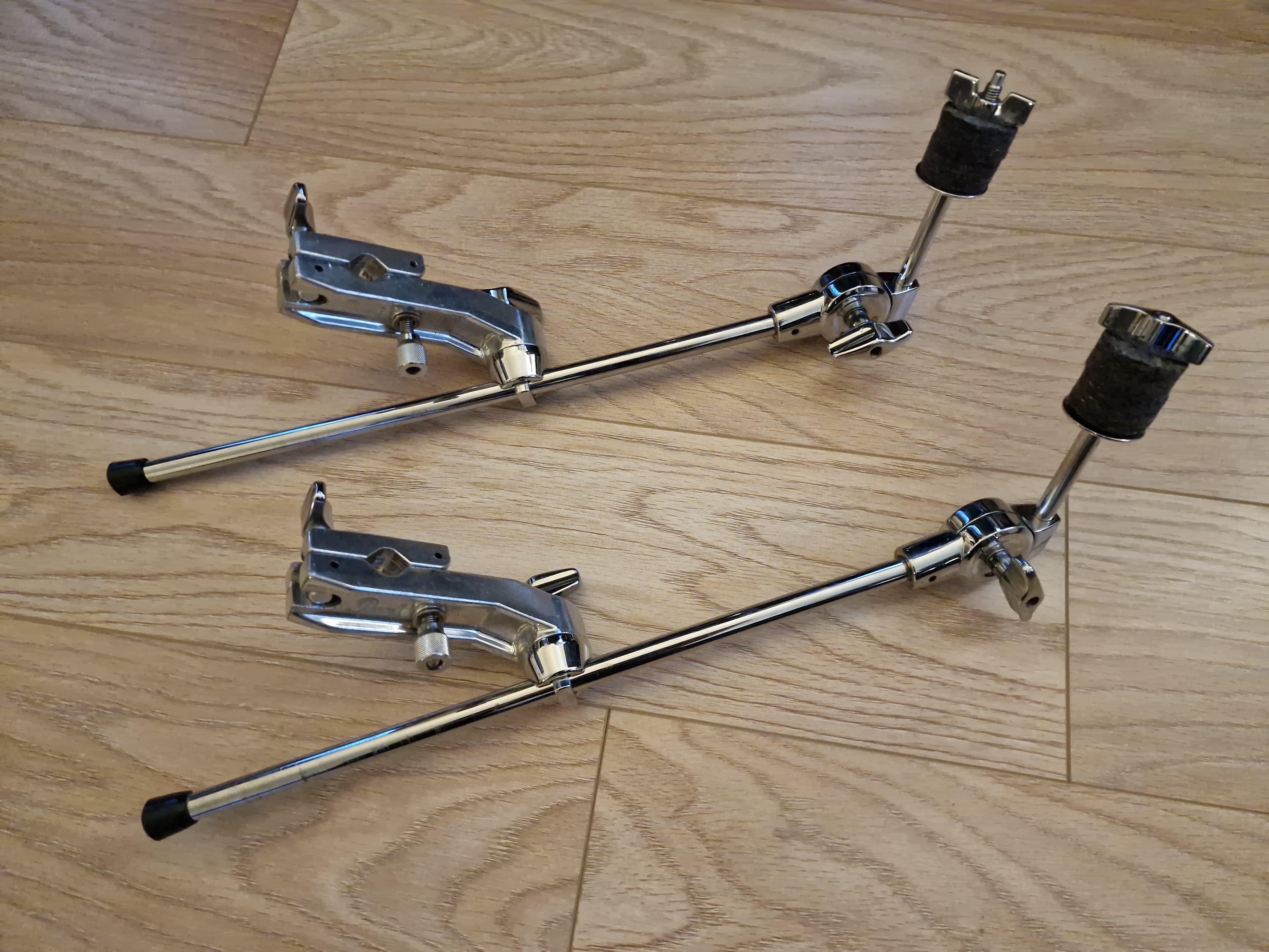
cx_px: 634
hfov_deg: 73.9
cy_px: 476
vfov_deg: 58.9
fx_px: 843
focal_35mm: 23
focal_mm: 6.4
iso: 640
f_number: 1.8
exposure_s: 1/33
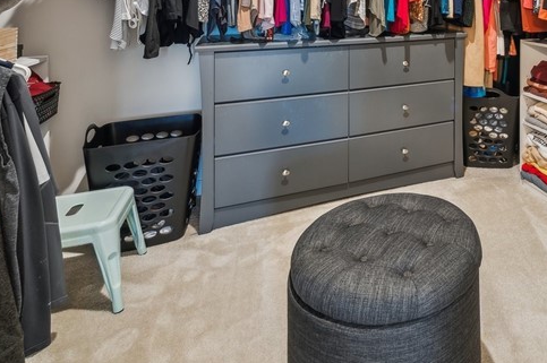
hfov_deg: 61.7
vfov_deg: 40.8
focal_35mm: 27
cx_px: 439
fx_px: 410
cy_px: -13
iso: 125
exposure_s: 1.3
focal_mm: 12
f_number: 7.1
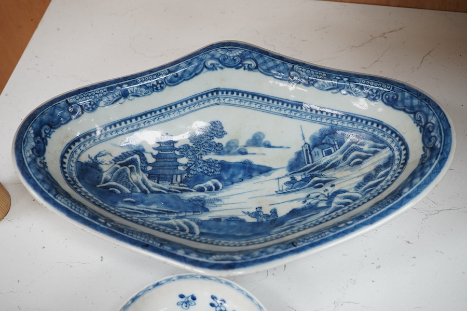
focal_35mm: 45
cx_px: 234
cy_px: 156
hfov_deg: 43.6
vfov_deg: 29.9
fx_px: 584
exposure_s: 1/125
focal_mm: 30
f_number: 7.1
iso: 1250
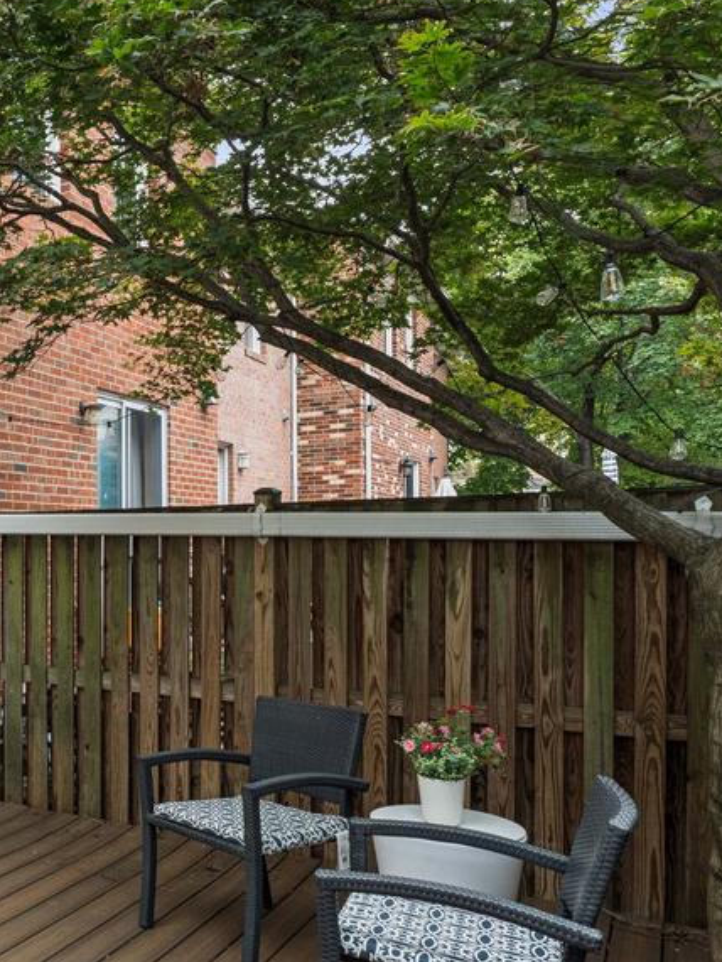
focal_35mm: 34
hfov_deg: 34.0
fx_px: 945
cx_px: -137
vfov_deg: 53.8
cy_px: 543
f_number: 8
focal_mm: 14
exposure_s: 1/80
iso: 400
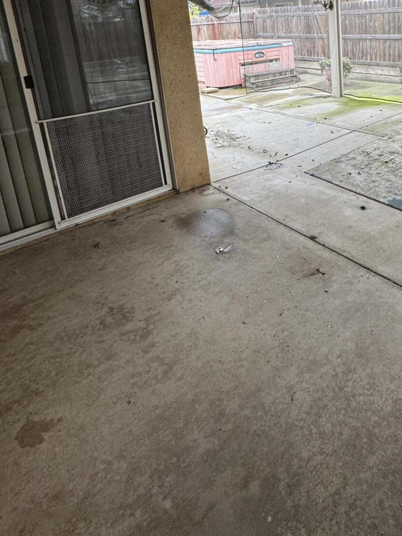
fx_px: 387
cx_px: 346
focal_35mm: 25
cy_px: 104
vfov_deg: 63.2
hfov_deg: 50.1
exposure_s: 1/120
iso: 160
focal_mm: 2.22
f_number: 2.2
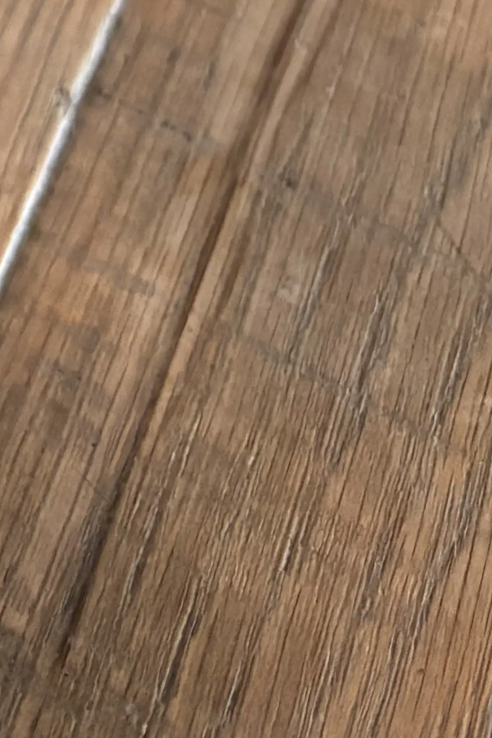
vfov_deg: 17.3
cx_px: -448
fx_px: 2029
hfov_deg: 12.4
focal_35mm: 99
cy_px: -545
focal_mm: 5.96
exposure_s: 1/40
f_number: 1.6
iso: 640
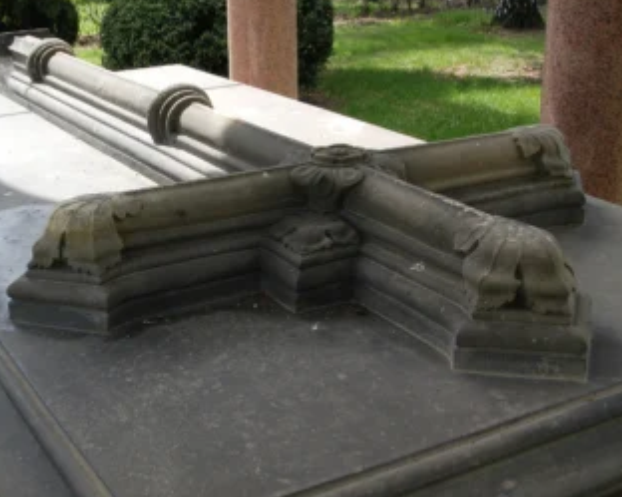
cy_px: 288
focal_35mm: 52
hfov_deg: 35.9
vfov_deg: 29.1
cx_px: 261
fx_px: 956
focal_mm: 24
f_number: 16
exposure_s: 1/20
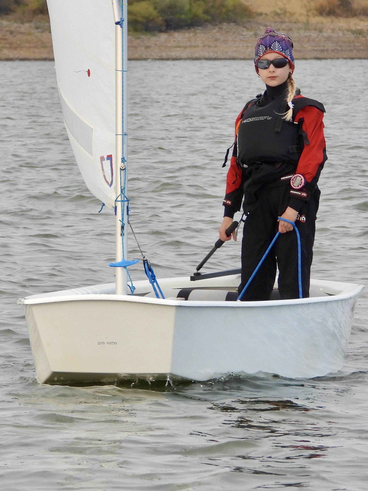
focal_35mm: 300
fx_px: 4254
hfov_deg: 5.0
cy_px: 246
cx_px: 184
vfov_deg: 6.6
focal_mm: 53.9
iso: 200
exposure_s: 1/320
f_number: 4.5
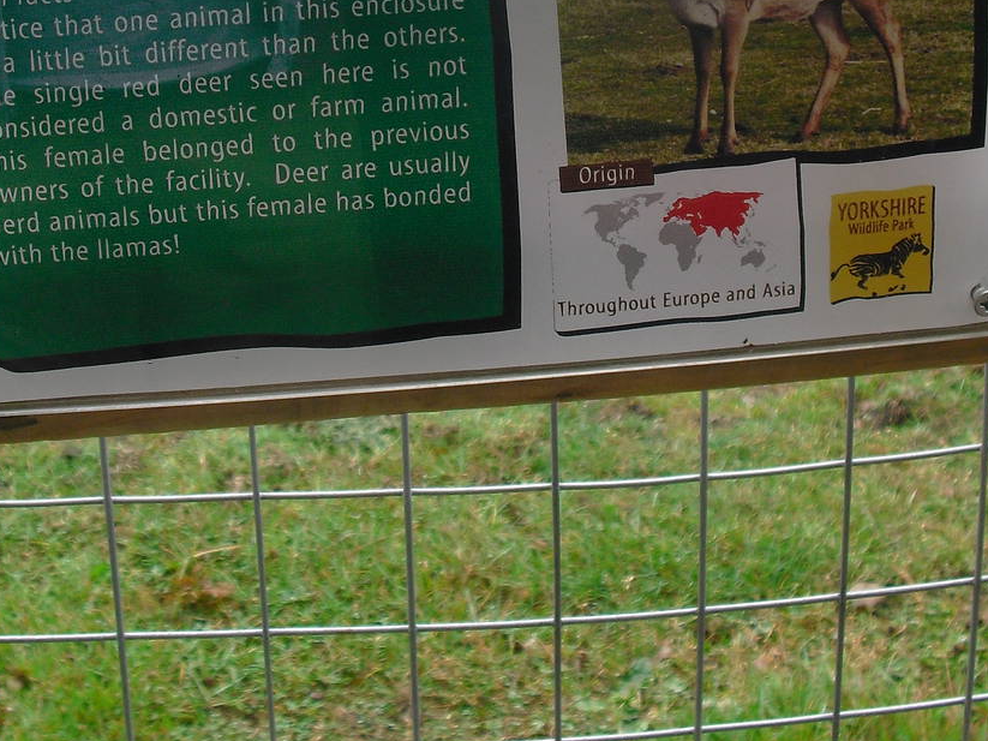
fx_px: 1998
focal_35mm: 70
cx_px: 389
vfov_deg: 20.4
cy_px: 24
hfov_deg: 27.7
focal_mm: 6.3
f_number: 3.1
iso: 100
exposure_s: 1/200
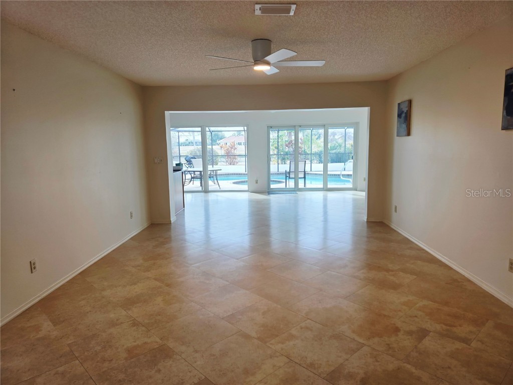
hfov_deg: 73.9
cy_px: 192
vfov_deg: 58.9
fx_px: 341
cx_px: 256
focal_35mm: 23
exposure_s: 1/120
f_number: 1.7
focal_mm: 6.3
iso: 50
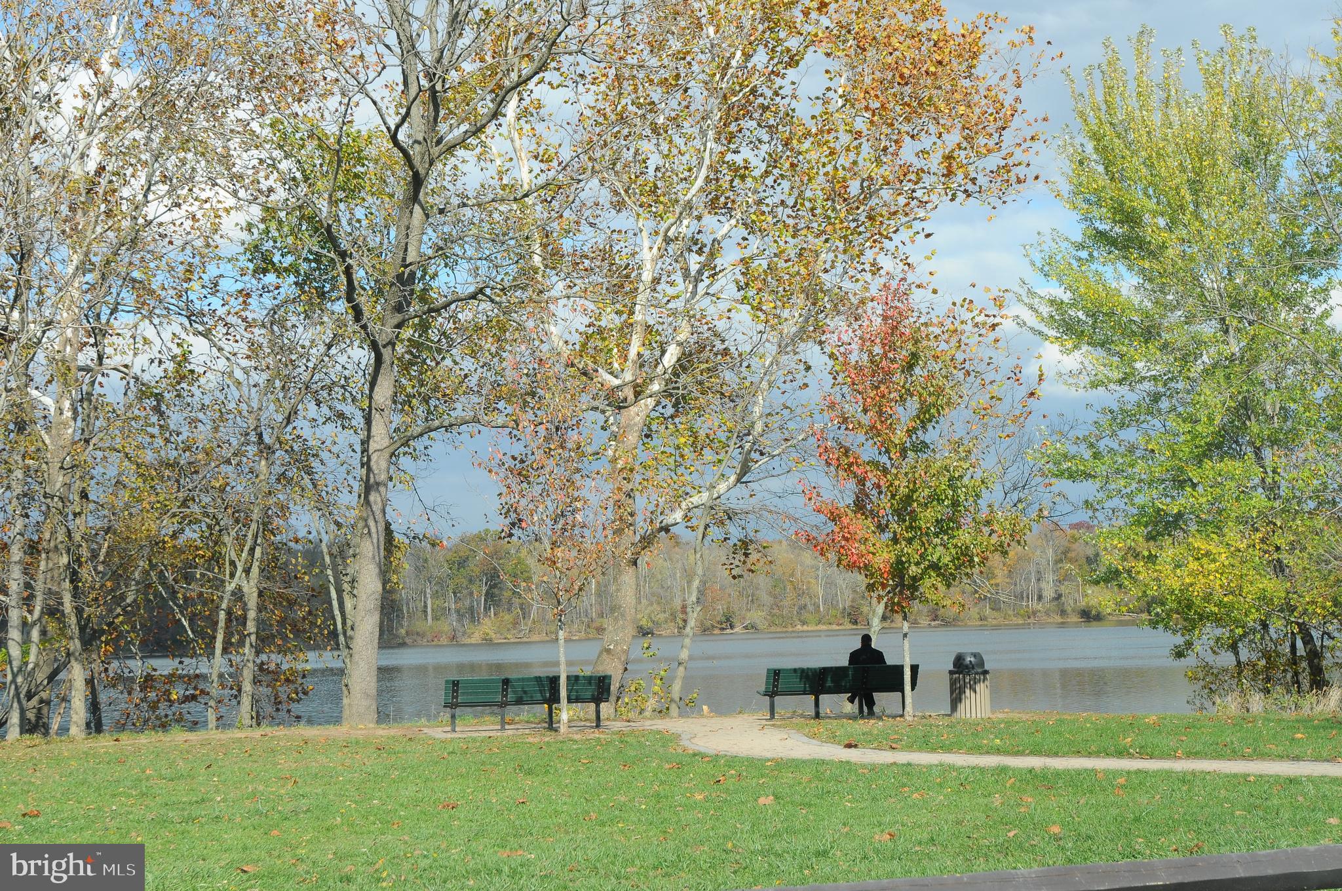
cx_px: 671
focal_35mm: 48
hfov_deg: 41.2
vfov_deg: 28.0
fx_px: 1787
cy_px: 446
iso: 320
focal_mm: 32
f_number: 9
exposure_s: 1/320
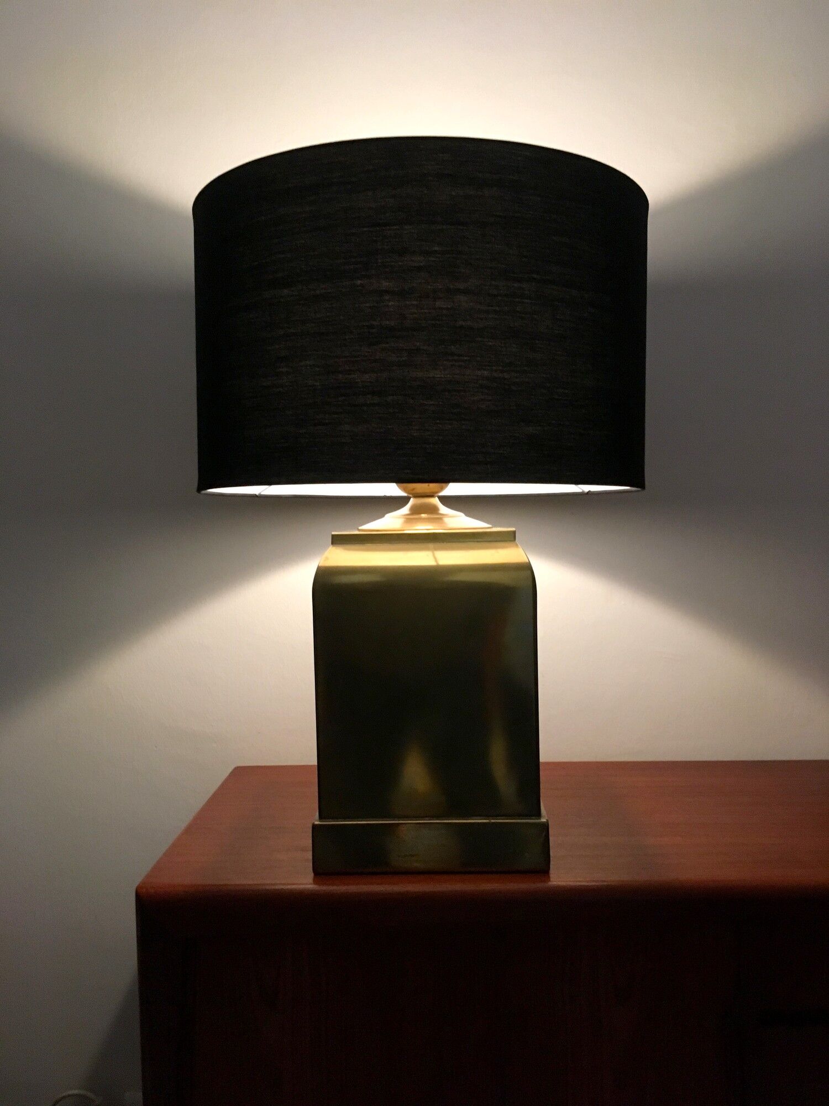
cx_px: 414
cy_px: 553
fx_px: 926
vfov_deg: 61.7
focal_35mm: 29
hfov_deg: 48.2
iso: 200
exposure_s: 1/33
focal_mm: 4.15
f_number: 2.2
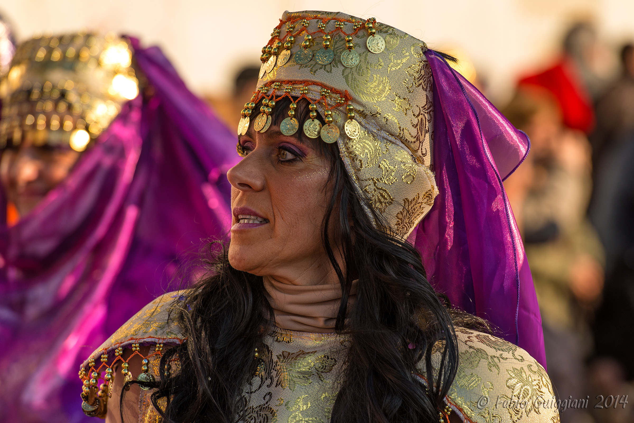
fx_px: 3522
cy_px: 212
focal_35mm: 200
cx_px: 317
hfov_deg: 10.3
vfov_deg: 6.9
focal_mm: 200
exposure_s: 1/640
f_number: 5.6
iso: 200
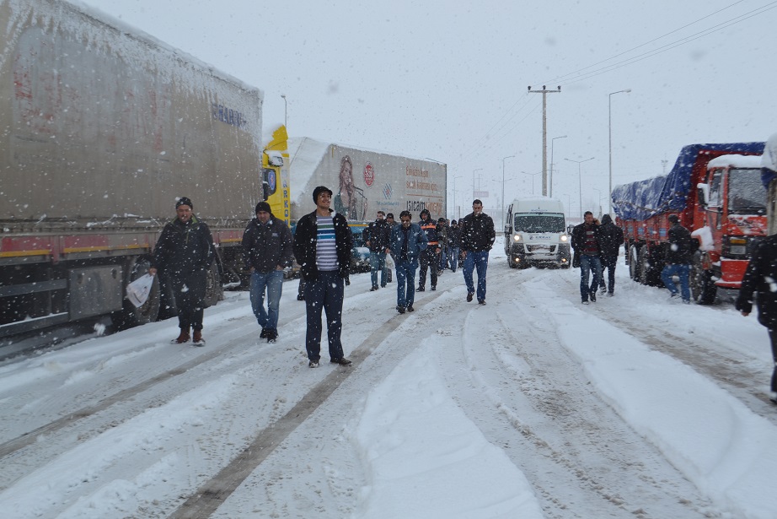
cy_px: 260
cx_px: 388
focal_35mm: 42
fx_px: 907
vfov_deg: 31.9
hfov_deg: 46.4
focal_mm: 28
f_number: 8
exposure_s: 1/250
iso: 100
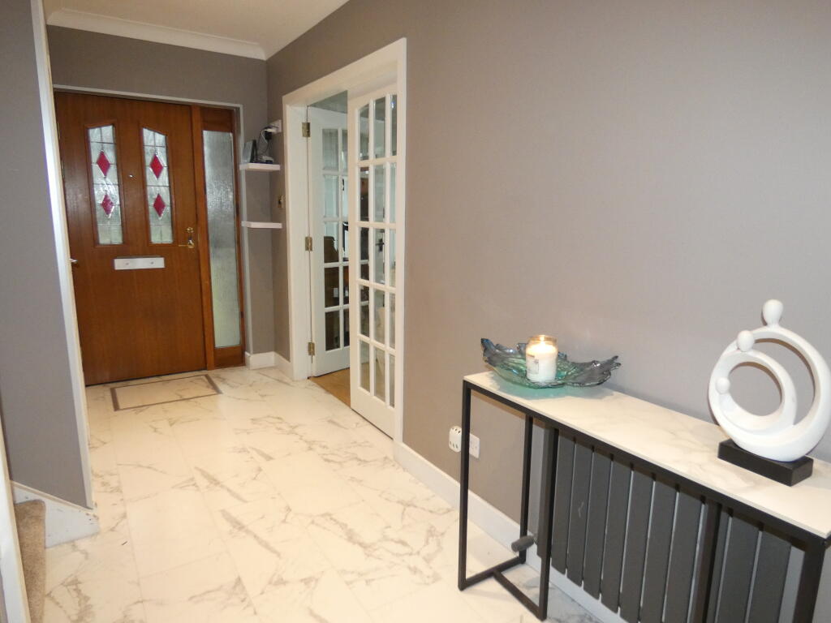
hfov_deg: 76.4
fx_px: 528
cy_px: 312
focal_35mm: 22
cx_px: 416
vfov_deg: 61.1
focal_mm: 3.9
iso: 500
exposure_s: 1/60
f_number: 2.9
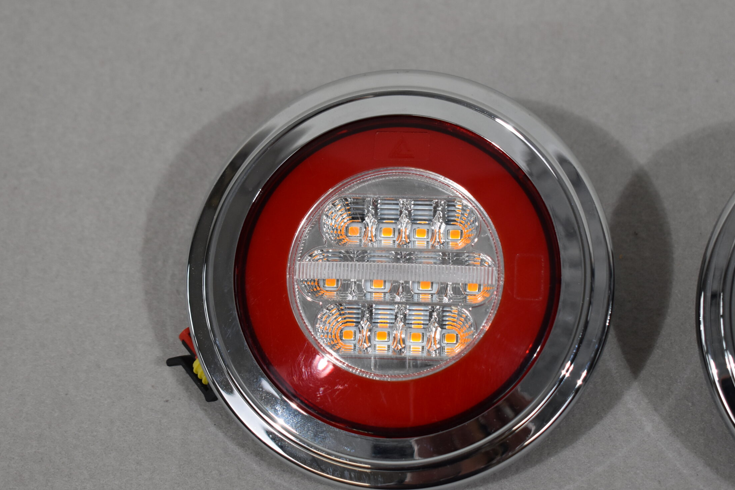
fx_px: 1776
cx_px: 397
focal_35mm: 87
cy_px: 247
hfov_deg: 23.4
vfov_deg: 15.7
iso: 800
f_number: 5.6
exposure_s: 1/250
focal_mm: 50
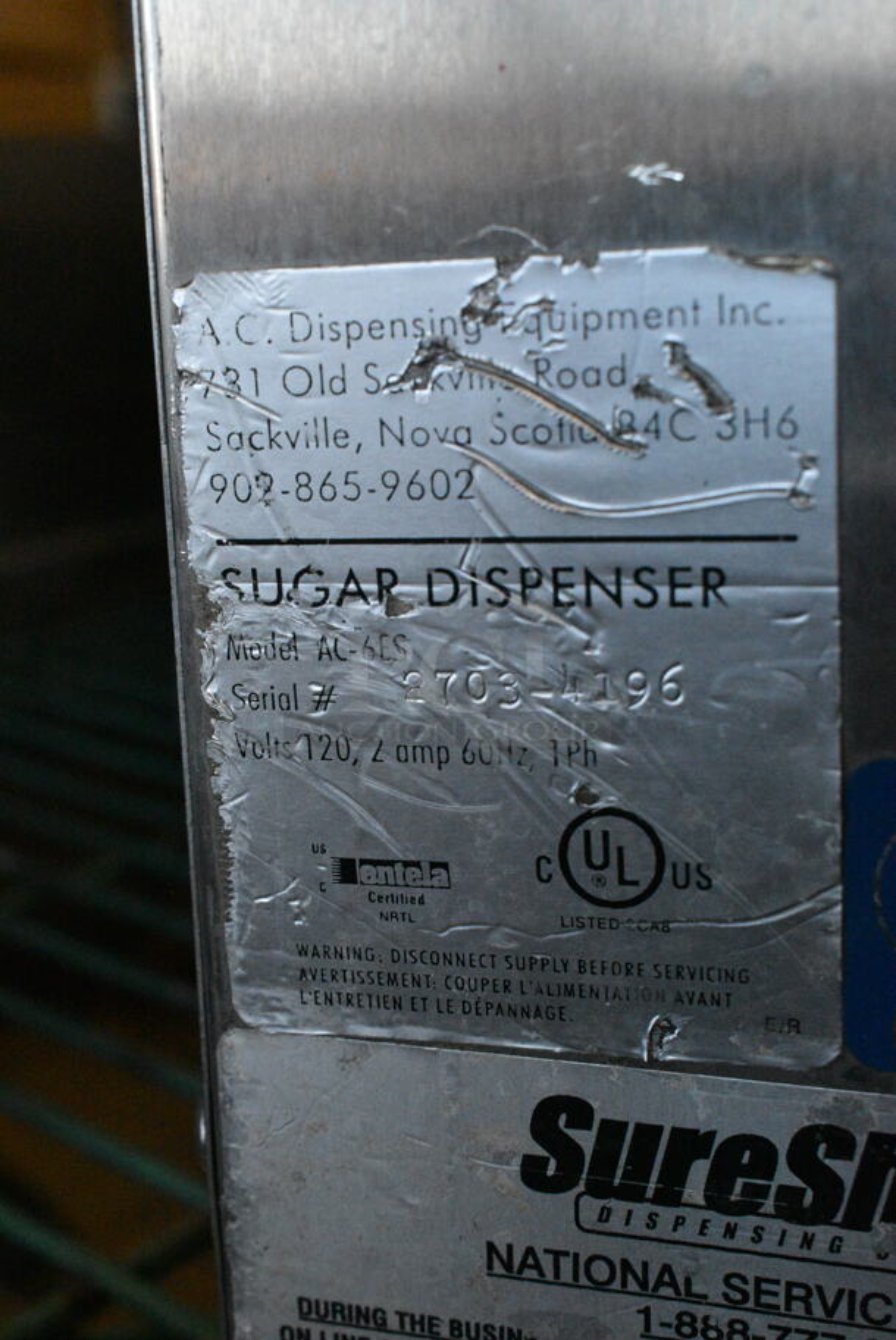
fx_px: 1901
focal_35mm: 51
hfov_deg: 26.5
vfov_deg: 38.9
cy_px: 670
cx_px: 448
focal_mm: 34
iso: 6400
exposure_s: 1/320
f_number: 9
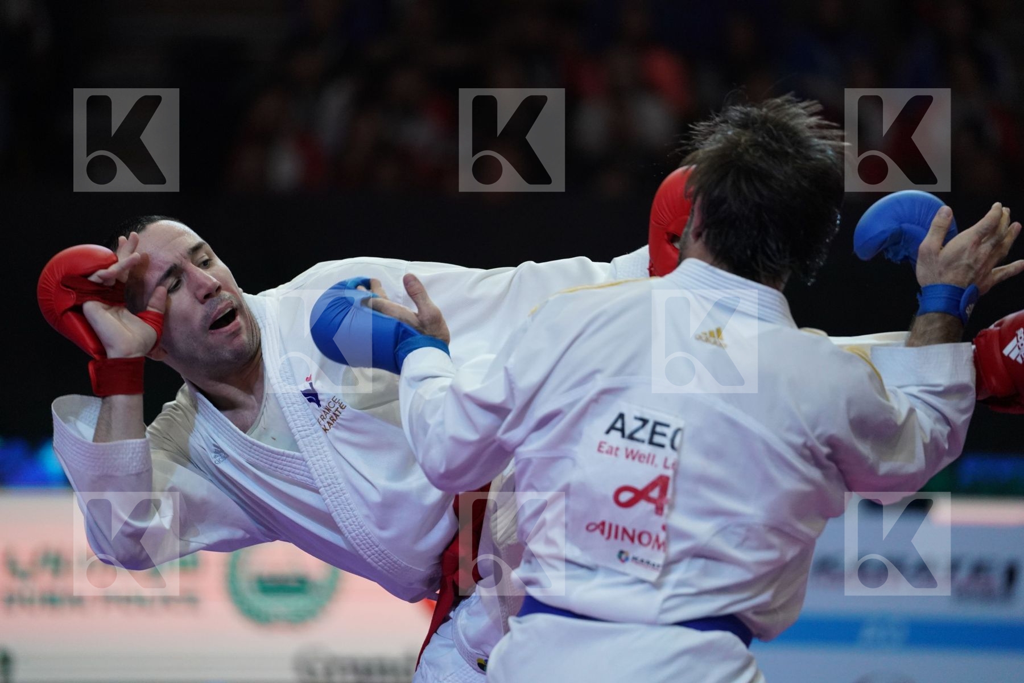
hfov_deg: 10.3
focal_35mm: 200
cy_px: 342
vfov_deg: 6.9
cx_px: 512
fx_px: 5688
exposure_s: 1/1000
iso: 4000
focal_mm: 200
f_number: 2.8
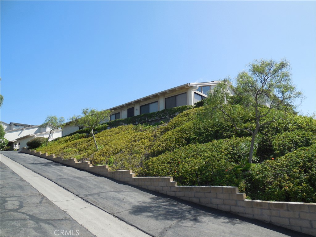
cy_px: 118
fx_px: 228
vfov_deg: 54.9
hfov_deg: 69.4
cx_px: 158
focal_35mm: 25
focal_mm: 4.5
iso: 125
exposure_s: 1/1250
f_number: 3.1
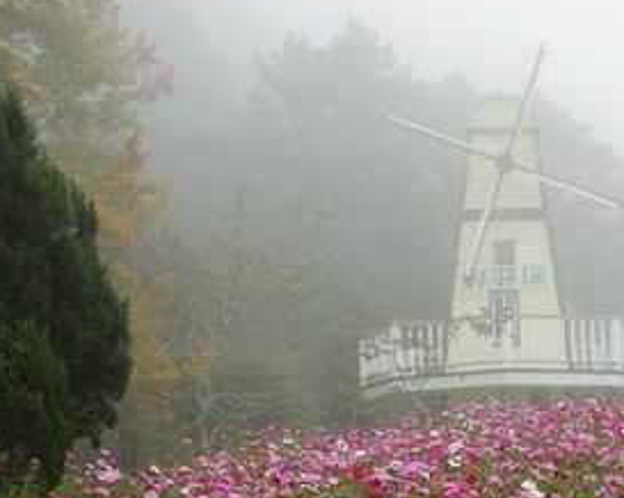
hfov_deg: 27.8
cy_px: 431
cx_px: 496
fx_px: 1236
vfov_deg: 22.3
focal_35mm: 67
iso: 125
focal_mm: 11.06
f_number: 3.2
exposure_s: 1/40
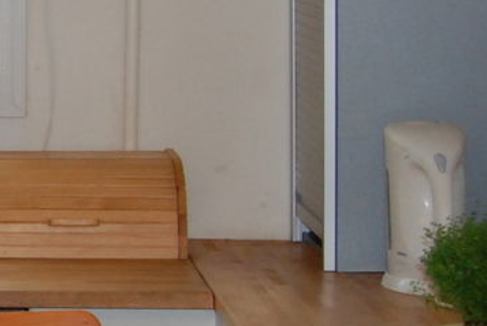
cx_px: -442
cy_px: 138
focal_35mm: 162
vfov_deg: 8.5
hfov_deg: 11.6
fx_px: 2193
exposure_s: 1/60
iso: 800
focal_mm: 24
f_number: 5
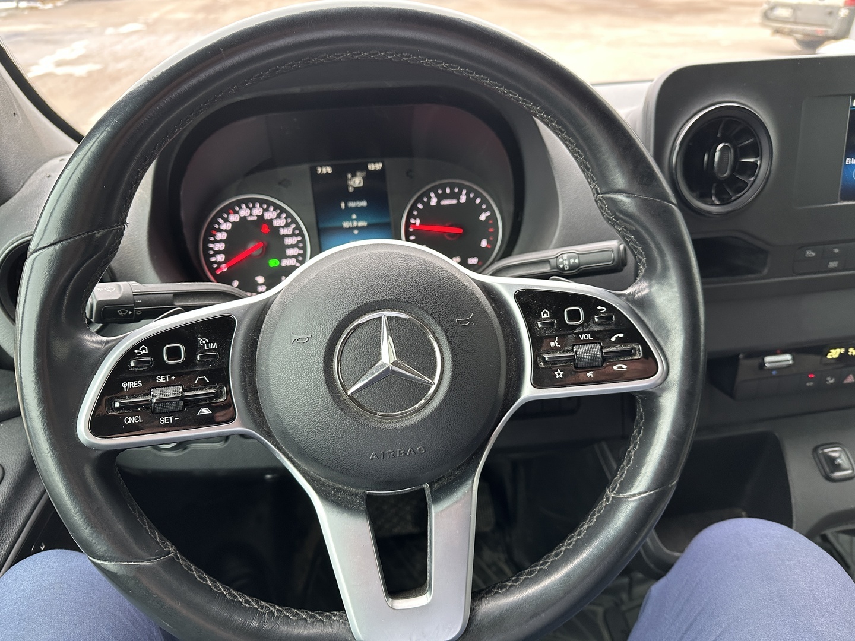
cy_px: 320
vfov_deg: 56.8
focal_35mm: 24
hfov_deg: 71.6
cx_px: 428
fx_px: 593
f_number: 1.78
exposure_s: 1/60
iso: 320
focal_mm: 6.86
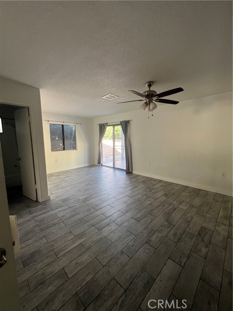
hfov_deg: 89.9
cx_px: 116
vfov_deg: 106.2
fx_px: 117
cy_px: 156
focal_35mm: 13
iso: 160
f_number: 1.8
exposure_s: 1/99
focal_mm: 1.57
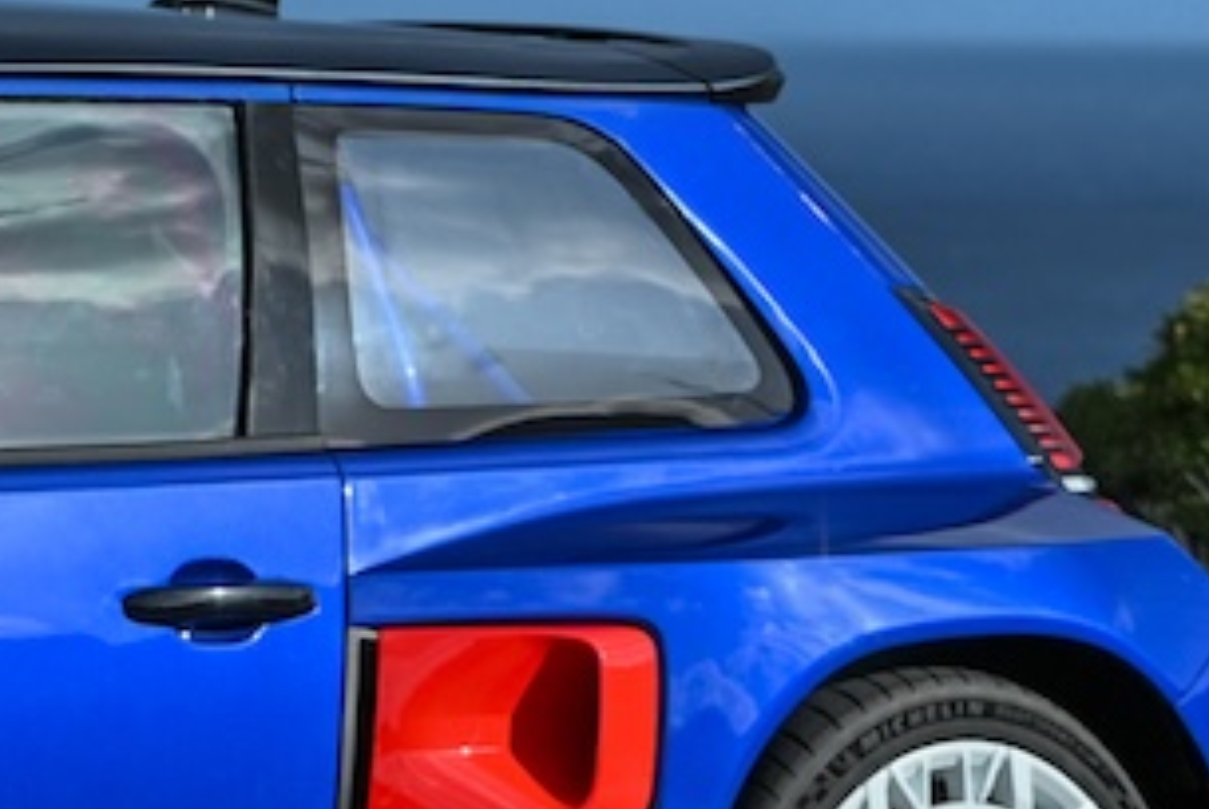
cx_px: -662
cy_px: 79
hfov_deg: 7.3
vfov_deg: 5.0
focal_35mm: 275
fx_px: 9244
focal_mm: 70
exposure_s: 1/6400
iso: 200
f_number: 4
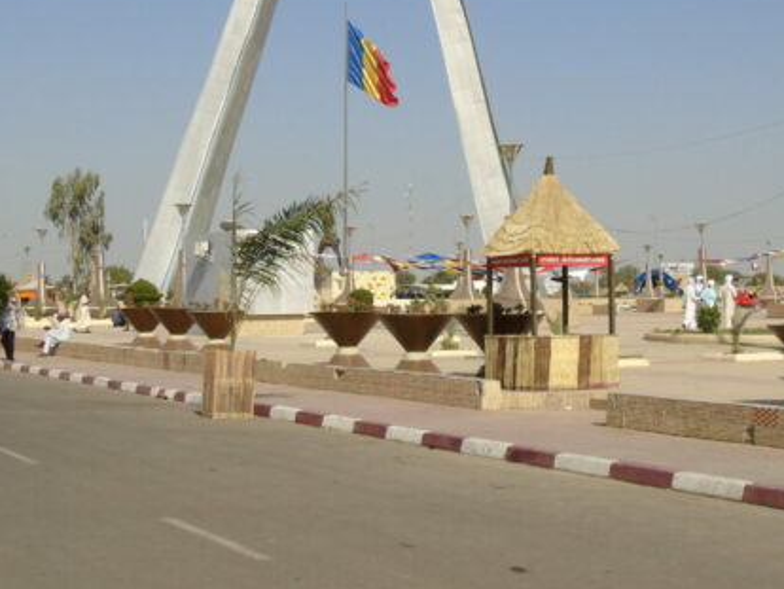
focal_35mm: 63
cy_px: 275
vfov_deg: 23.3
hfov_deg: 30.6
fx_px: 1428
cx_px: 500
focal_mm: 6.1
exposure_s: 1/1250
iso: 80
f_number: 3.8
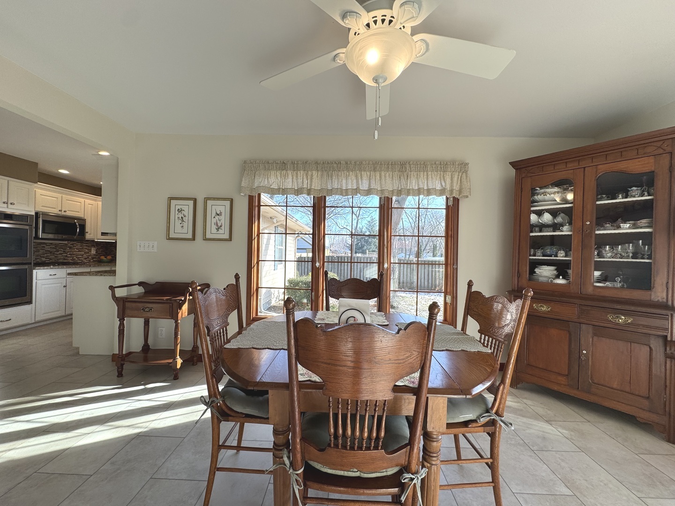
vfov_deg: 85.7
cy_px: 253
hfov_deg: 102.1
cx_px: 338
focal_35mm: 14
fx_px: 273
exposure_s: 1/170
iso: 40
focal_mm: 2.22
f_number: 2.2
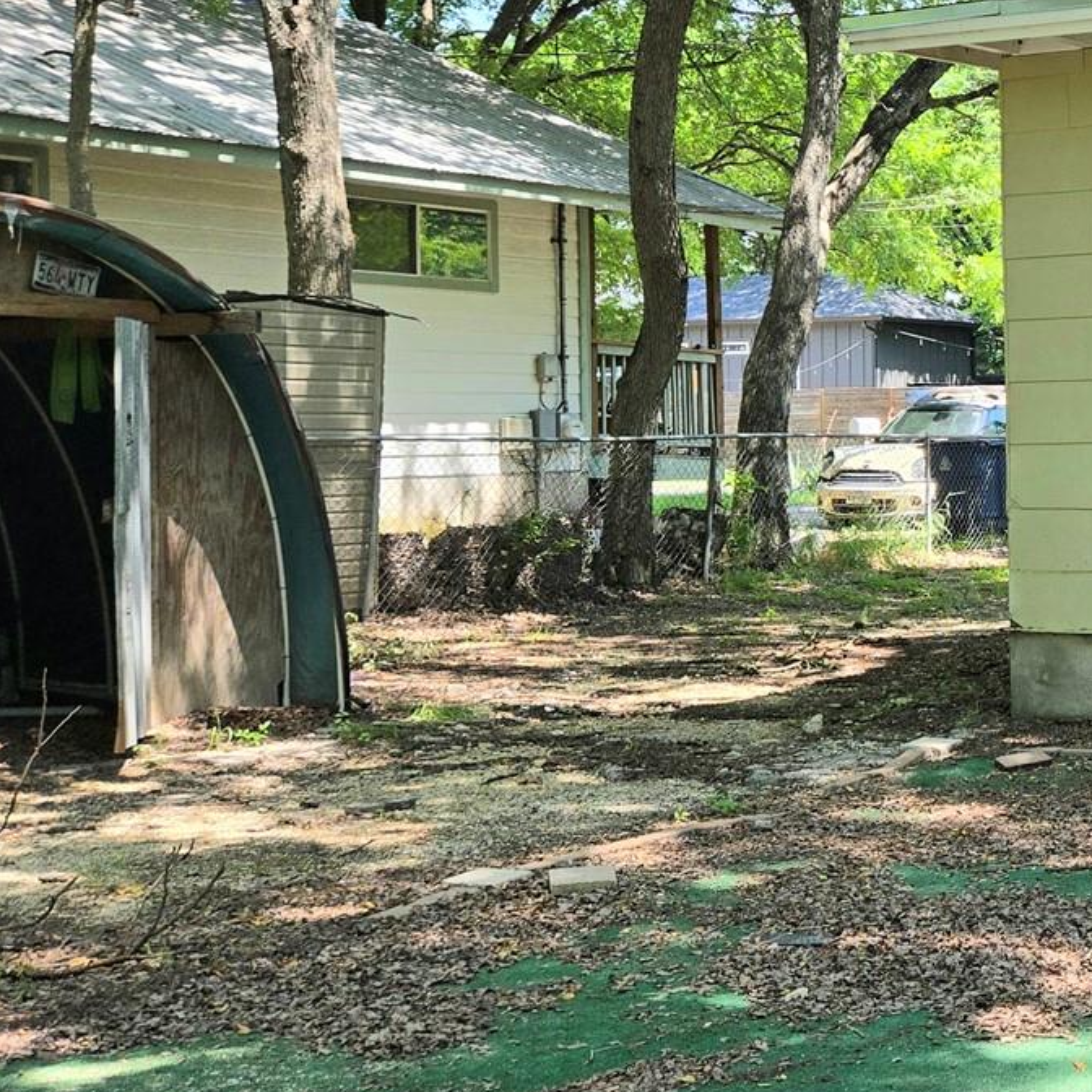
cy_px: 465
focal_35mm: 62
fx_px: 2213
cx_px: 1503
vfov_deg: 27.7
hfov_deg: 23.7
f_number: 1.8
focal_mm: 5.4
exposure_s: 1/1250
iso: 80
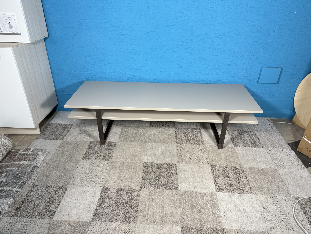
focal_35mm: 24
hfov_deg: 71.6
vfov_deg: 56.8
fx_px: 216
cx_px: 156
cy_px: 117
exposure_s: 1/50
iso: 160
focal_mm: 6.76
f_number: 1.78
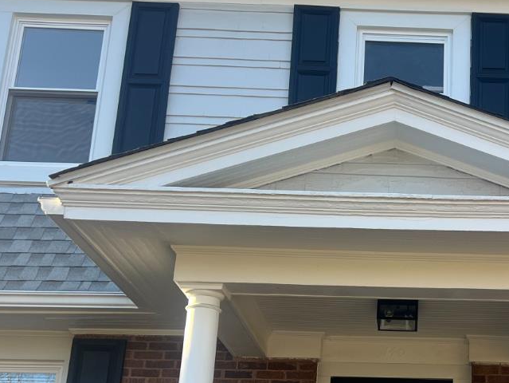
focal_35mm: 61
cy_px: 311
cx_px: 449
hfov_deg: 30.4
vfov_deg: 23.7
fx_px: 897
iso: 50
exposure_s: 1/572
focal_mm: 5.7
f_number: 1.5
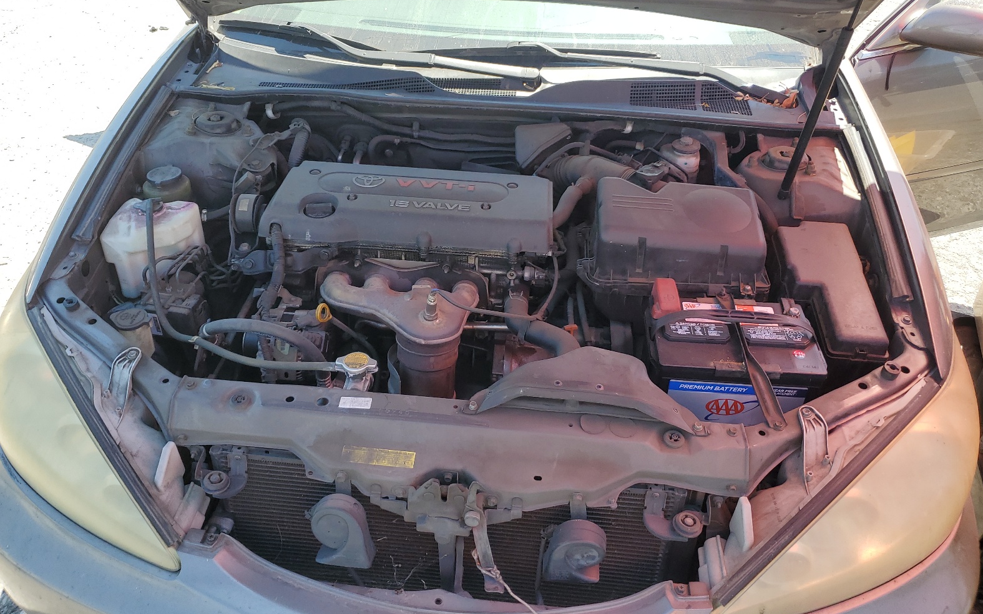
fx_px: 750
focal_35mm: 28
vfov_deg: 44.3
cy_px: 246
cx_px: 489
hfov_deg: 66.5
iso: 50
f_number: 1.5
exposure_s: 1/625
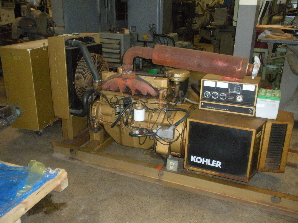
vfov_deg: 39.7
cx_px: 149
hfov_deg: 51.4
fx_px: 310
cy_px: 112
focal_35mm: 36
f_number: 3.5
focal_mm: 6.3
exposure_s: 1/60
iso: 800
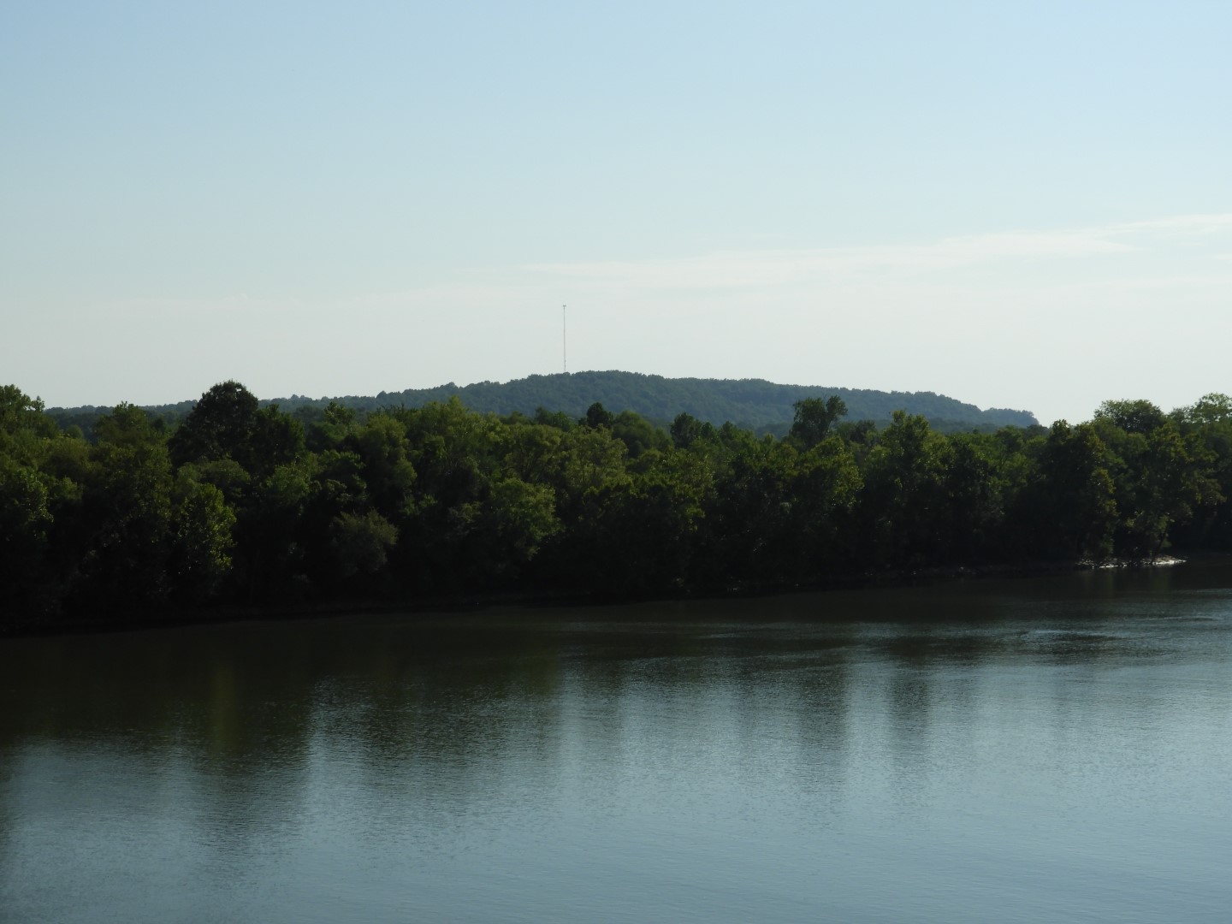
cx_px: 616
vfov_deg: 21.0
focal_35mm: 70
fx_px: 2491
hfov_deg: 27.8
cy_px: 462
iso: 100
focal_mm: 12.5
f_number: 4.5
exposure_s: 1/1600
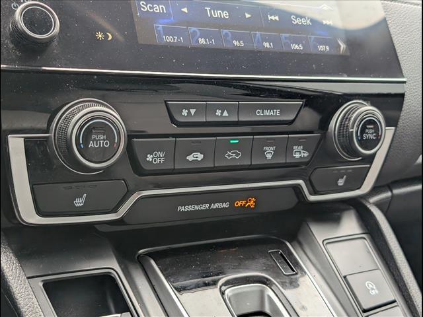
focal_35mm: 49
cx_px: 212
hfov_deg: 38.9
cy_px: 158
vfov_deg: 29.7
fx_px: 599
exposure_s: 1/455
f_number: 1.68
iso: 341
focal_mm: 6.9
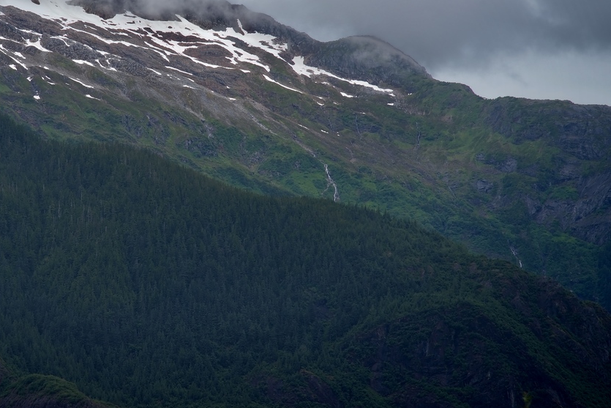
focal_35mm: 184
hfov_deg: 11.2
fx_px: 3123
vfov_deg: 7.5
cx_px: 165
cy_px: 97
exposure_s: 1/320
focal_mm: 120
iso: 100
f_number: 9
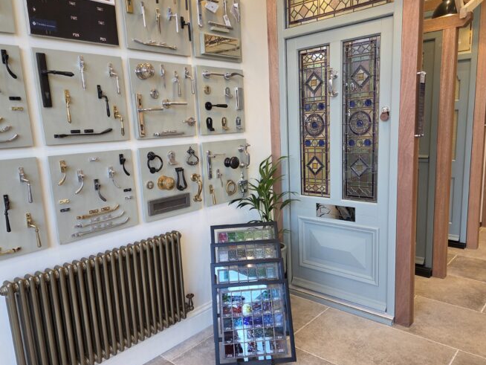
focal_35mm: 27
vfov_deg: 51.3
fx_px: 379
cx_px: 250
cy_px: 198
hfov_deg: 65.3
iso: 100
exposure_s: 1/100
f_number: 1.8
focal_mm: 5.4
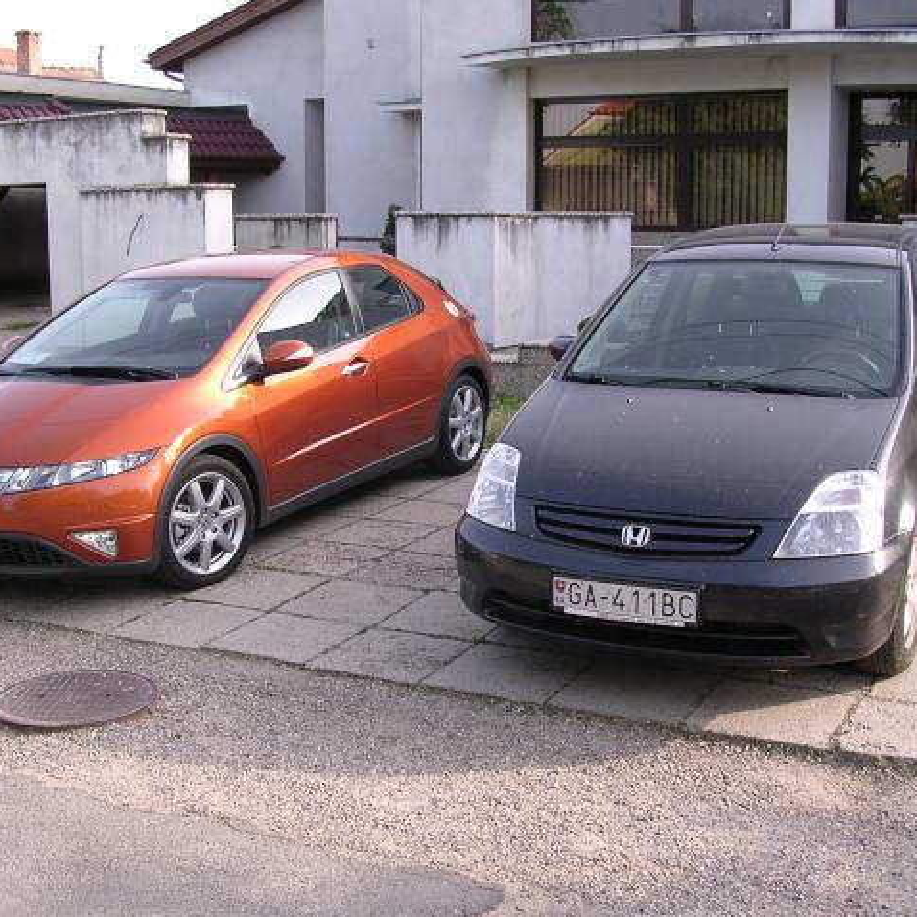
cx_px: 441
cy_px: 458
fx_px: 1349
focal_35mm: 45
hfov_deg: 37.5
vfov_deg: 37.6
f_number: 2.8
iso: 100
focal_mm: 5.8
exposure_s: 1/210
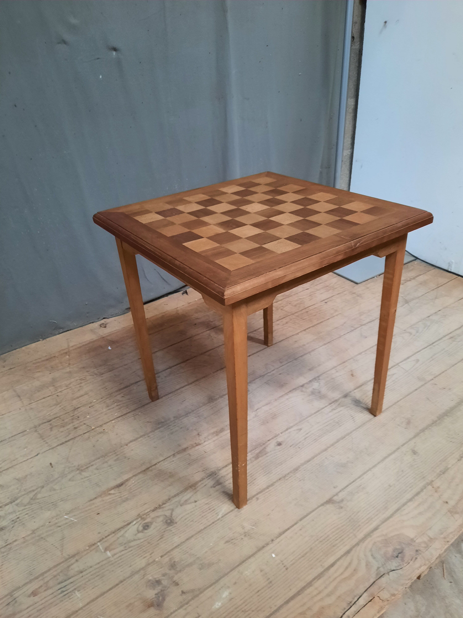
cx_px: 232
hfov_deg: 54.9
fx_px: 446
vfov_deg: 69.4
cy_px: 309
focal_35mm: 25
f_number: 2
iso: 400
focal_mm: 4.6
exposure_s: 1/33
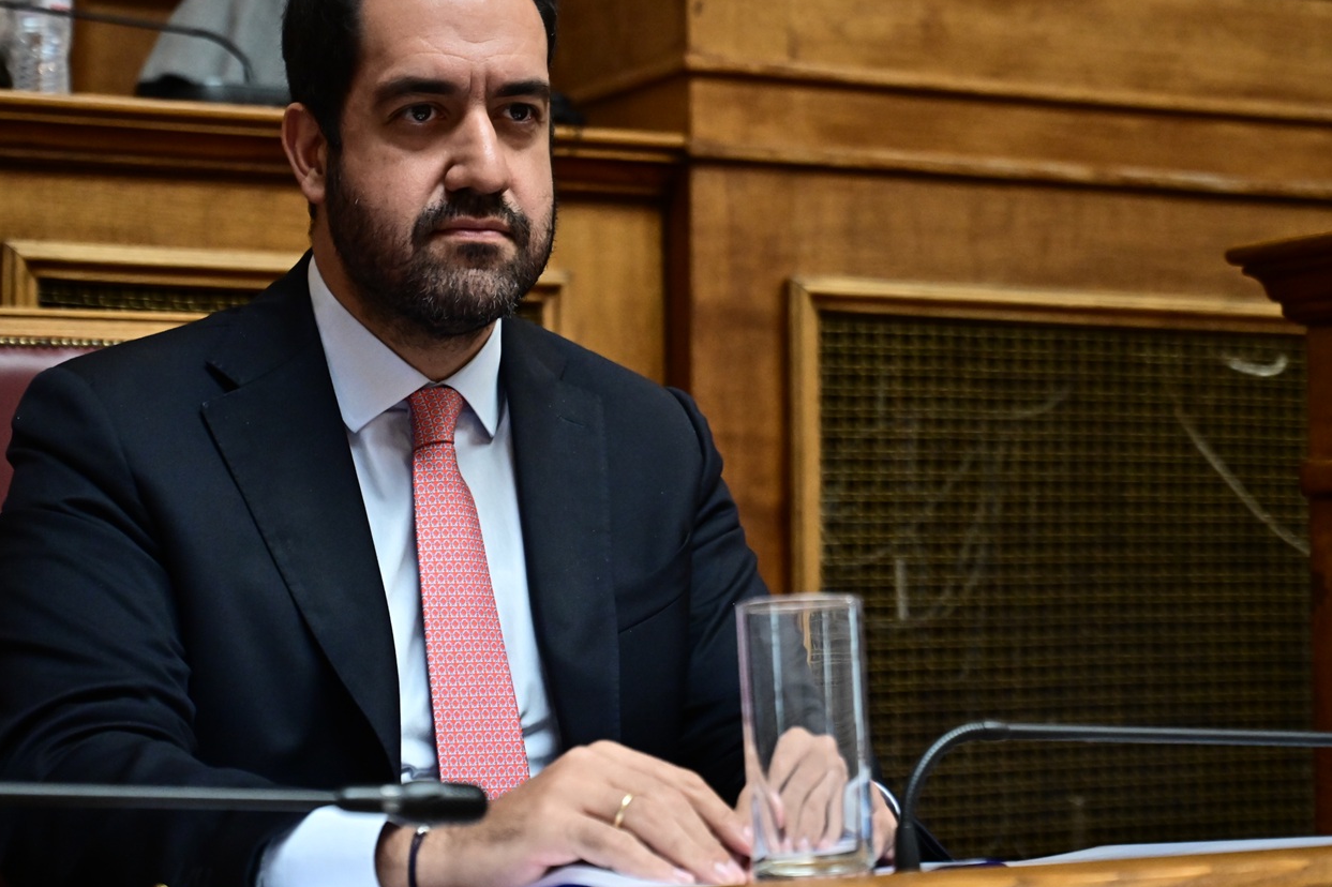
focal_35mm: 66
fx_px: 2441
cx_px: 589
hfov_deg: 30.5
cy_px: 417
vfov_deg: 20.6
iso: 2500
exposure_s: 1/640
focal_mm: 59
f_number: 4
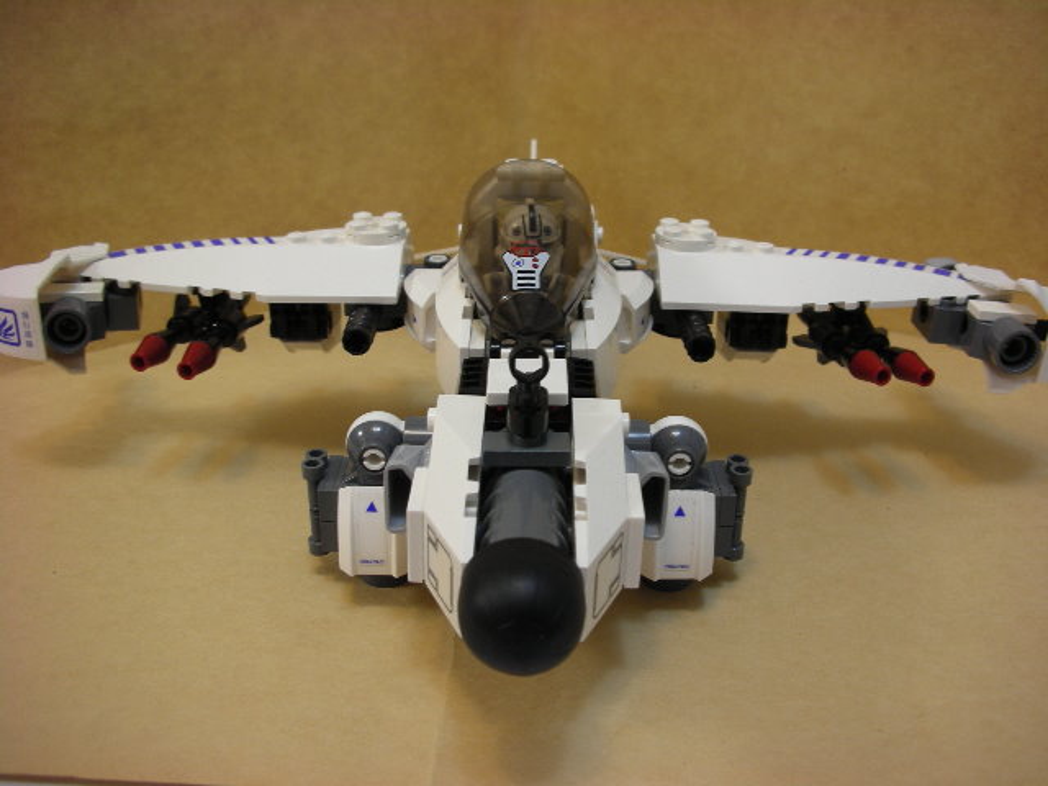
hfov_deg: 52.6
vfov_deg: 40.7
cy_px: 393
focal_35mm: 35
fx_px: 1060
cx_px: 524
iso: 75
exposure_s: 1/4
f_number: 3
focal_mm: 5.8
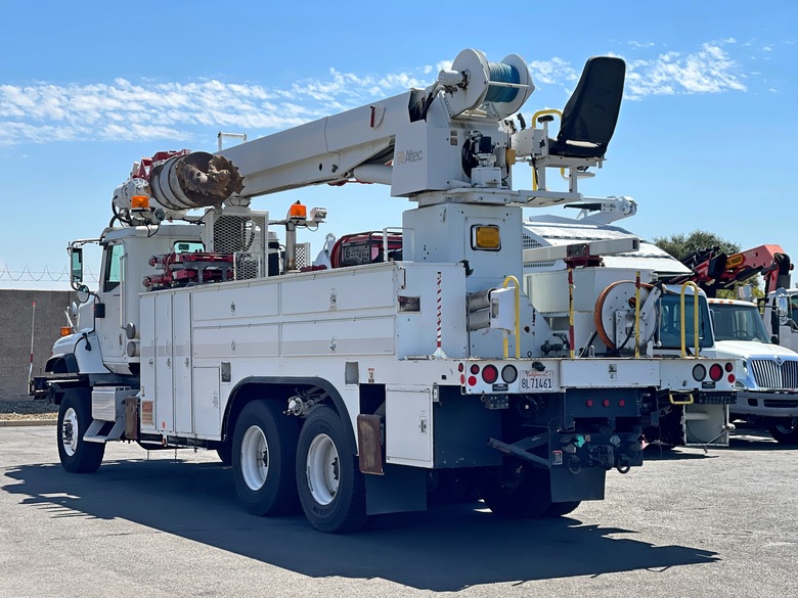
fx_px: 1475
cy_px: 299
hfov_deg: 30.3
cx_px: 399
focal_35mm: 64
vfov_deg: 22.9
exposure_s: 1/1783
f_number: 2.2
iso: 32
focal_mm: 7.5
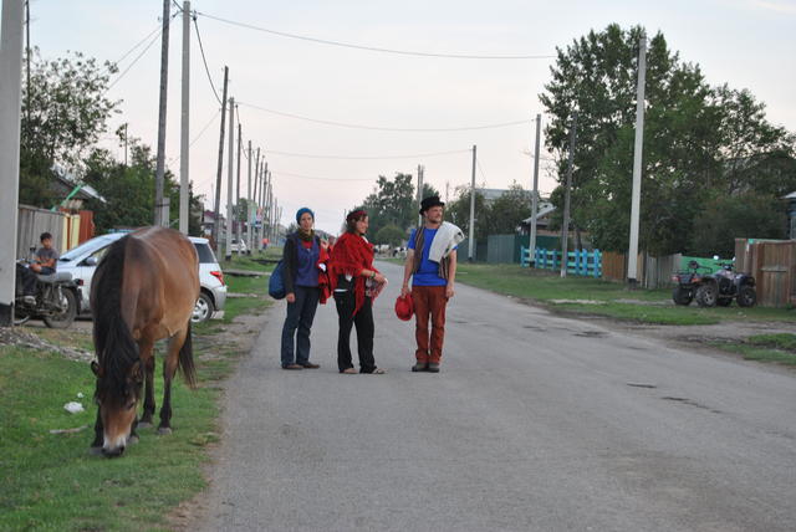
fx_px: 1826
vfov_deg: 16.6
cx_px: 398
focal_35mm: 82
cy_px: 266
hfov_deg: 24.6
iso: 200
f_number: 5.6
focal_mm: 55
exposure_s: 1/100
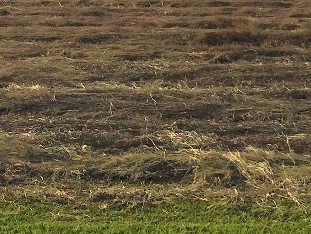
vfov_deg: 11.8
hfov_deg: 15.8
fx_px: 1123
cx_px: 177
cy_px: 17
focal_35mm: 125
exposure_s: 1/4950
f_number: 2.2
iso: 32
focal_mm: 4.15
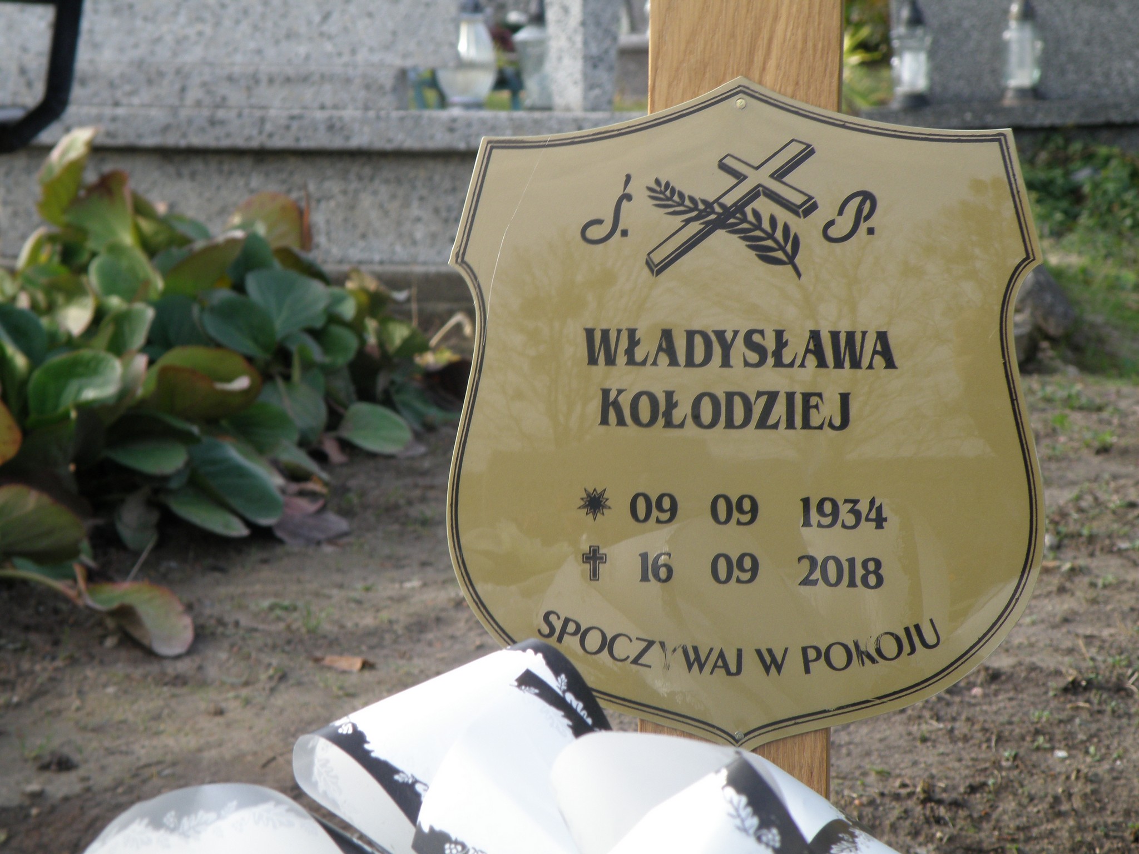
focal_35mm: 100
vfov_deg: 14.8
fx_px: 3290
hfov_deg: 19.6
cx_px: 570
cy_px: 427
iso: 64
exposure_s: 1/160
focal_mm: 17.86
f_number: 4.5
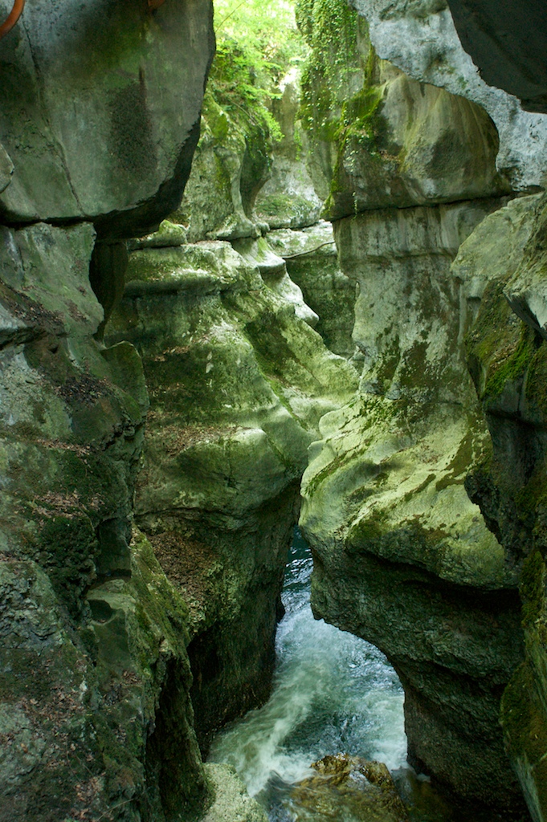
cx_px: 274
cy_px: 411
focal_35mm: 45
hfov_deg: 29.8
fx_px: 1027
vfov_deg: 43.6
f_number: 5
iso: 800
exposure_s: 1/15
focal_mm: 30
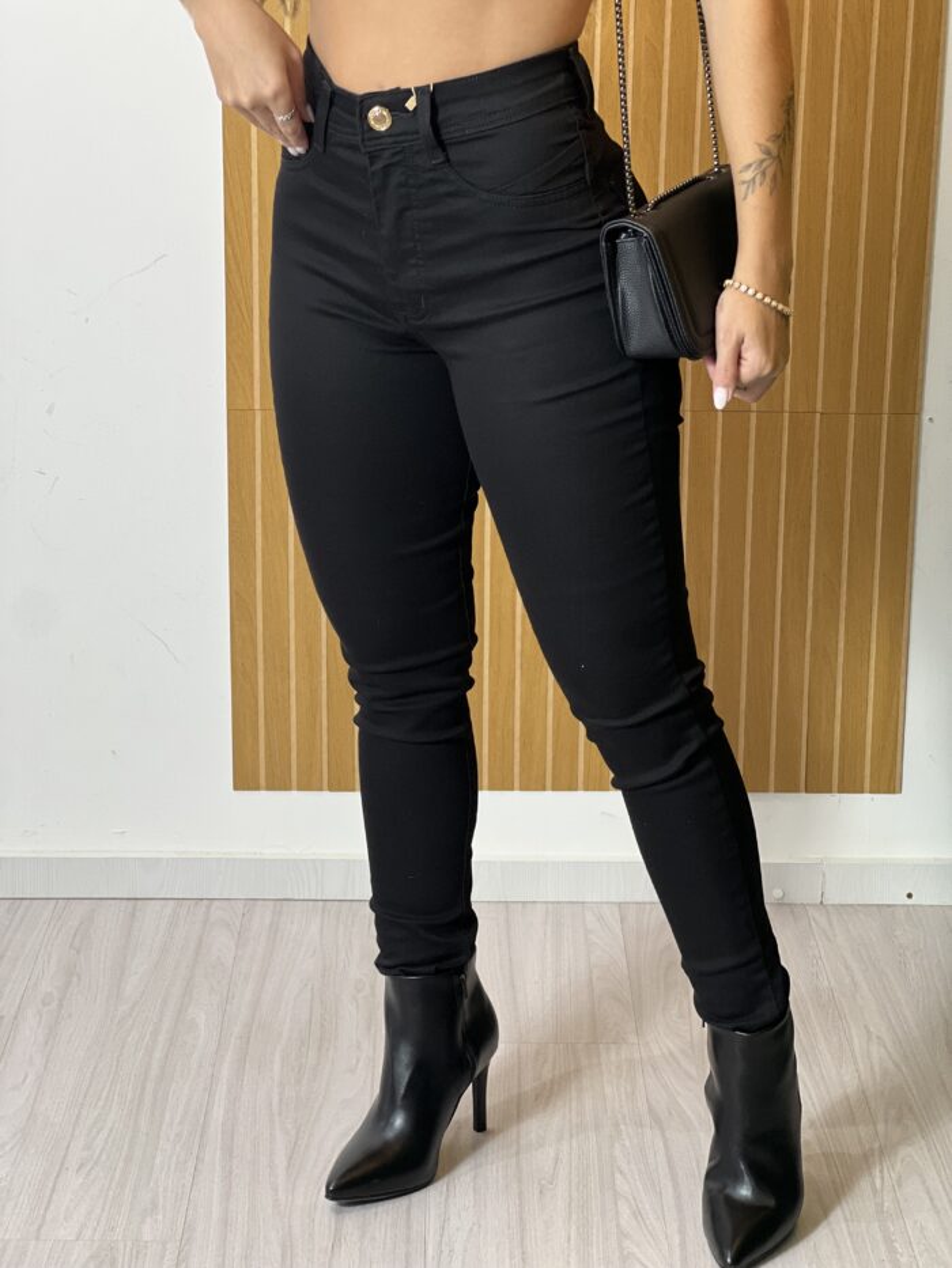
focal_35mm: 77
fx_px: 2823
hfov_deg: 19.1
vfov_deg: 25.3
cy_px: 634
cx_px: 476
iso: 160
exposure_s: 1/60
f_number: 2.8
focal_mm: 9
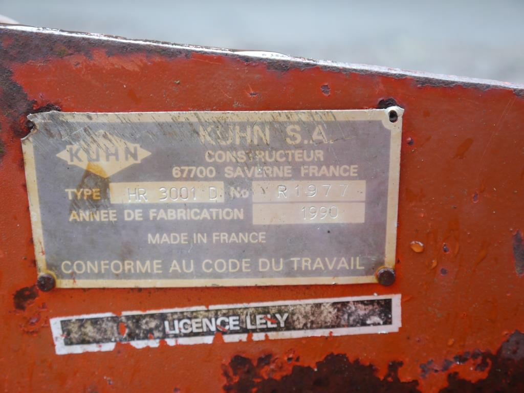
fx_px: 787
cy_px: 196
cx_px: 262
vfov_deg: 28.0
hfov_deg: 36.8
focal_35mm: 52
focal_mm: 26
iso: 320
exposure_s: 1/60
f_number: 4.7
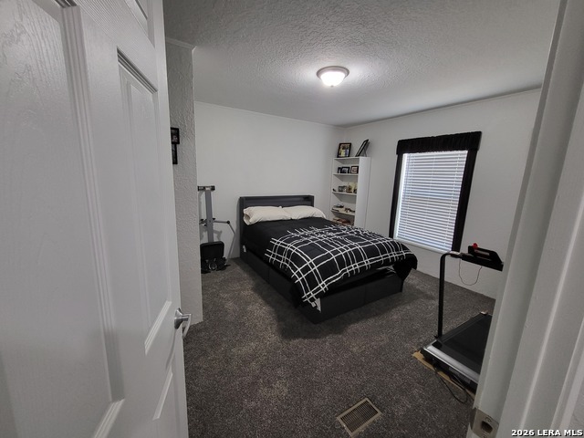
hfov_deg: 106.2
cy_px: 219
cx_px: 292
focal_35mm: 13
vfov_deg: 89.9
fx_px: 219
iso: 320
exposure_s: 1/60
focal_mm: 1.74
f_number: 2.2
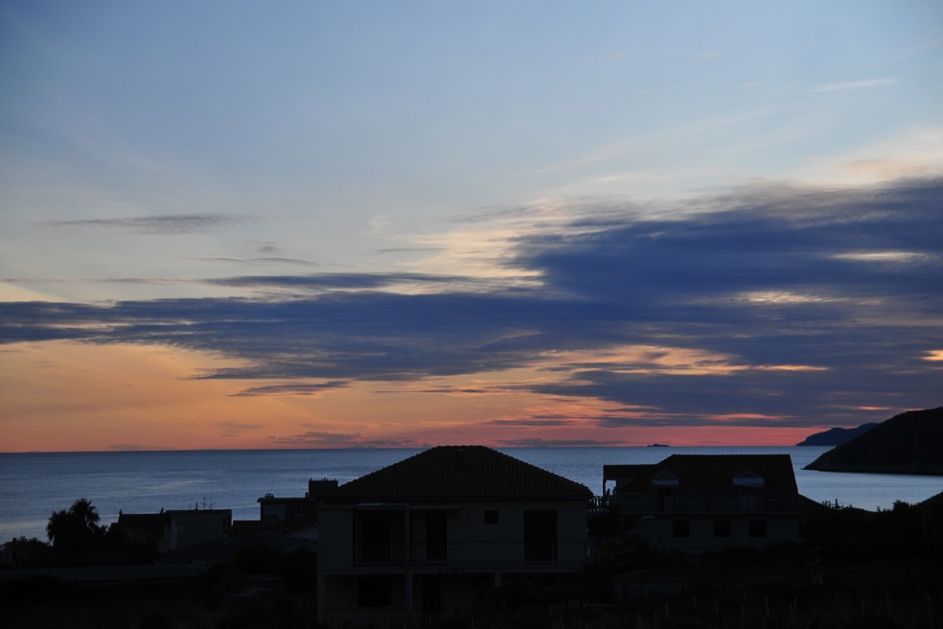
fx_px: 1991
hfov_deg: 26.7
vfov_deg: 17.9
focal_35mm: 76
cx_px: 473
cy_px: 314
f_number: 3.5
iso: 320
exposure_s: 1/4000
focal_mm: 50
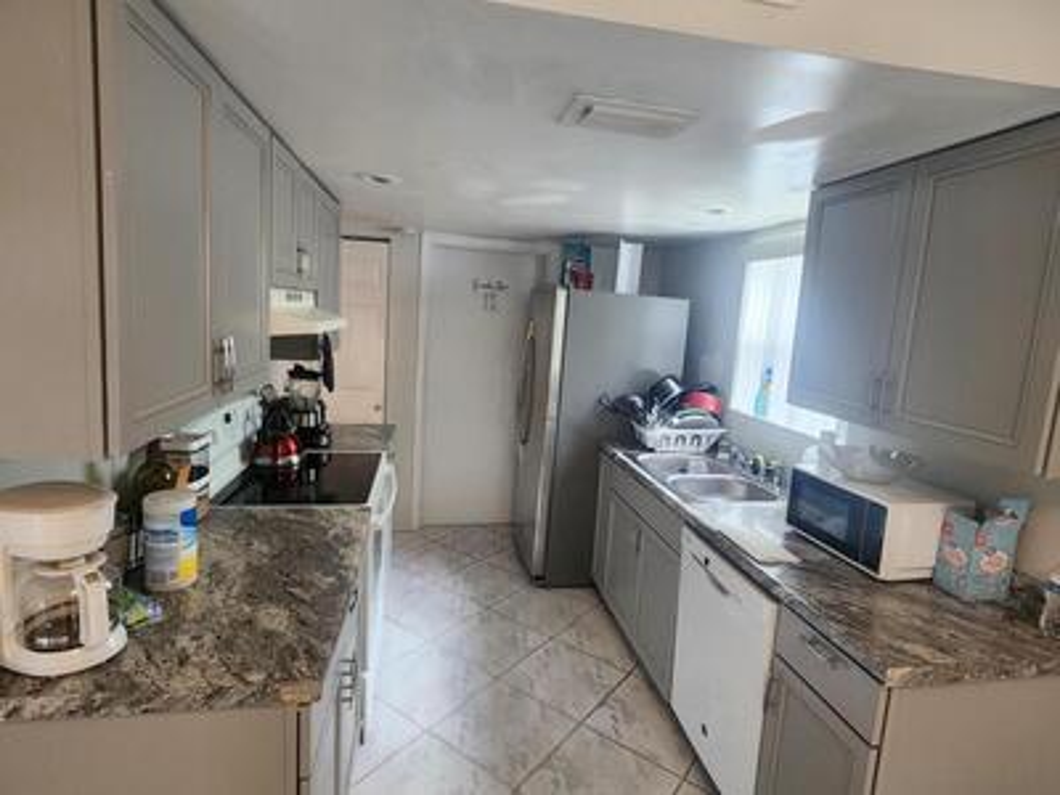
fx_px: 398
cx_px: 530
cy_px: 398
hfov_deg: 106.2
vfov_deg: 89.9
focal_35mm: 13
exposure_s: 1/60
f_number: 2.2
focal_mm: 2.2
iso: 400
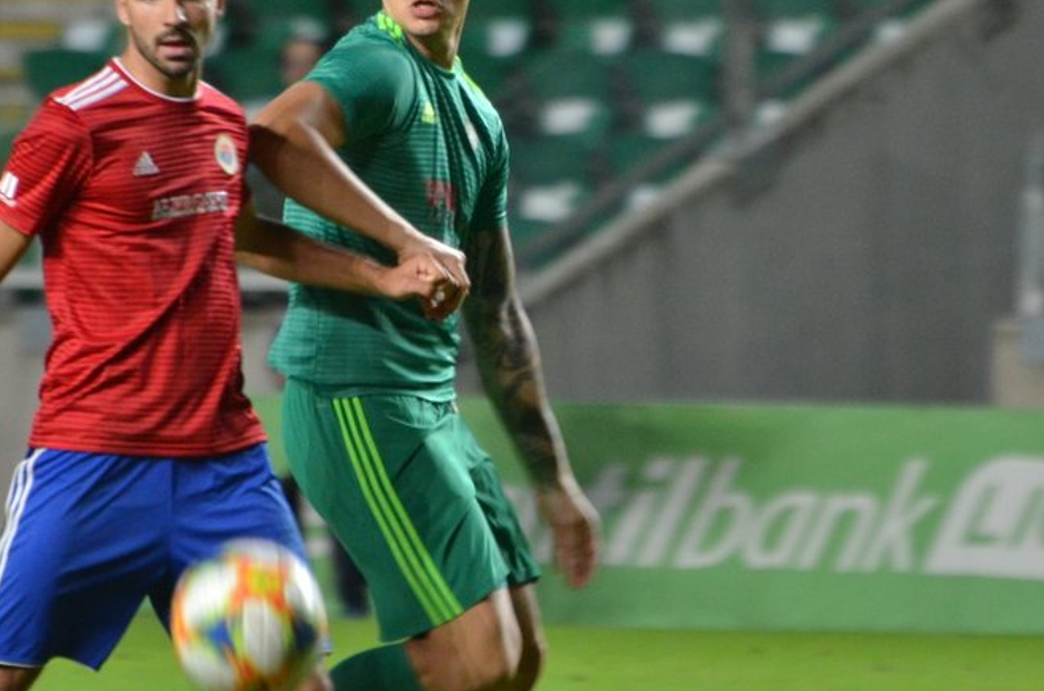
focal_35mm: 822
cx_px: 605
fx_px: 23786
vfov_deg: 1.7
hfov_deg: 2.5
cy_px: 214
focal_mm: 300
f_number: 5.6
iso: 1600
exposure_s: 1/160
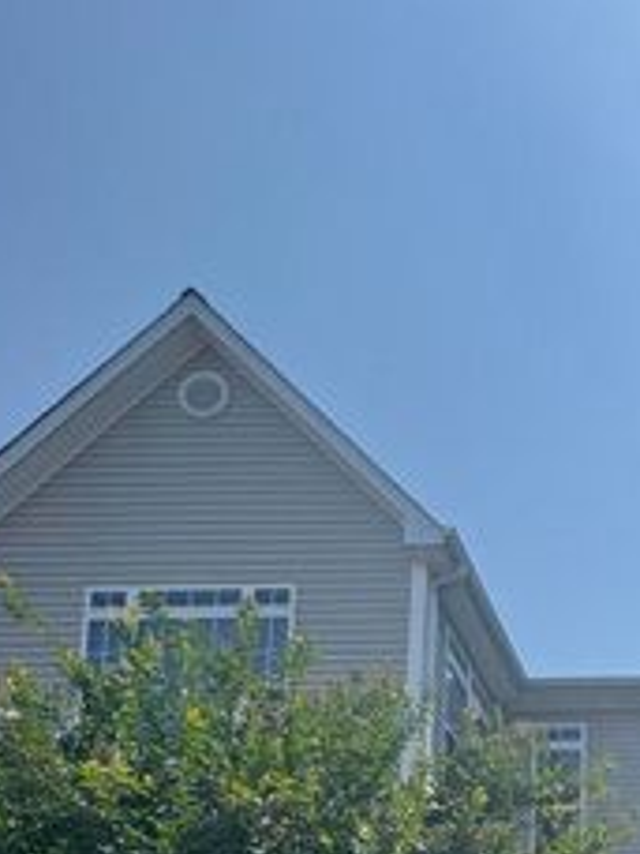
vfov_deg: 31.6
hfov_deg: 28.9
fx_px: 1011
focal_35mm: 41
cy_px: 1178
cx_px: 823
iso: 50
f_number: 2.2
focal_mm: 2.22
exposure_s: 1/899
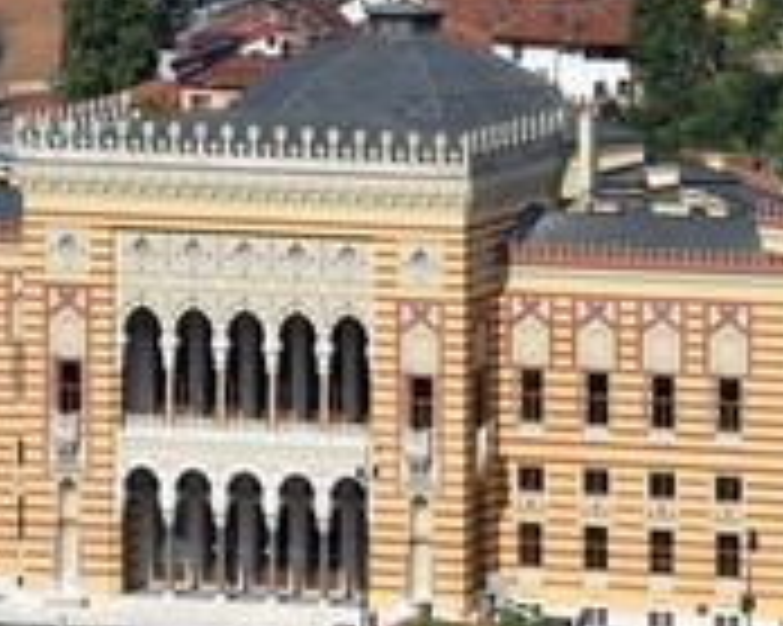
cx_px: 436
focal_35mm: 385
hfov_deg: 5.0
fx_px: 8917
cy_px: 212
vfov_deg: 4.0
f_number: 18
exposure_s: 1/250
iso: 200
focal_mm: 170
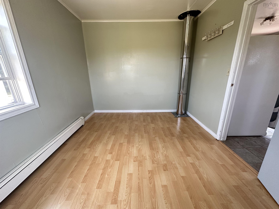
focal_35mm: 14
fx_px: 113
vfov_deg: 85.7
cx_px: 140
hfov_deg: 102.1
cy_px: 104
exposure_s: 1/99
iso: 200
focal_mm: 2.22
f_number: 2.2
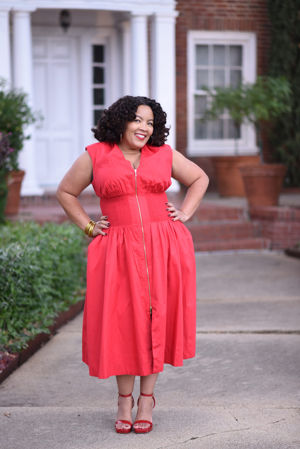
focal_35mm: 88
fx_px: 1099
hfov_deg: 15.5
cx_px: 145
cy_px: 227
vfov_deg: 23.1
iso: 1100
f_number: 1.8
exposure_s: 1/800
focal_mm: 85
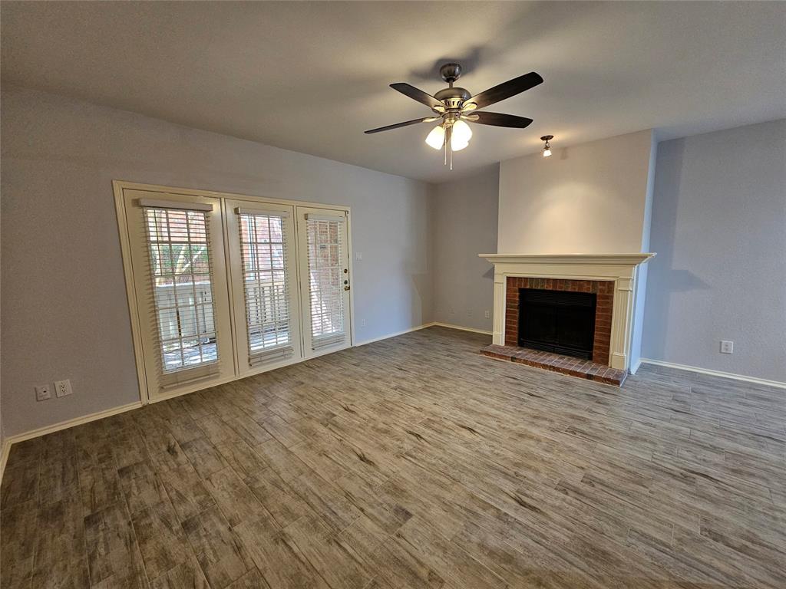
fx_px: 295
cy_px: 294
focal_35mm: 13
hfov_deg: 106.2
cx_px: 393
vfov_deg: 89.9
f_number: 2.2
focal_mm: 2.2
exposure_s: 1/60
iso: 250
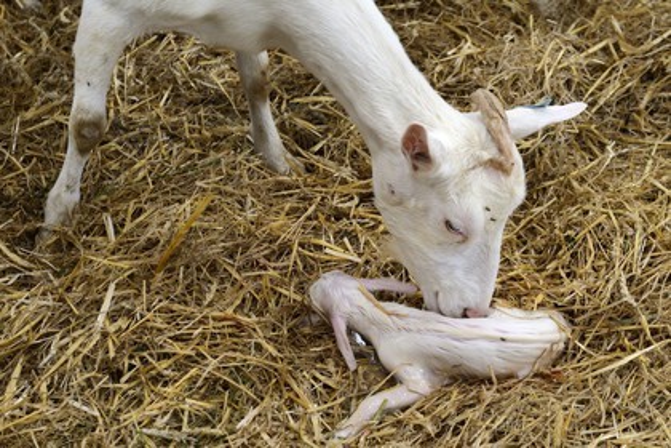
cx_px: 336
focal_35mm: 70
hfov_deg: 28.8
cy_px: 224
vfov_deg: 19.5
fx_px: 1305
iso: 1600
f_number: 5
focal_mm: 70
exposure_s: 1/15
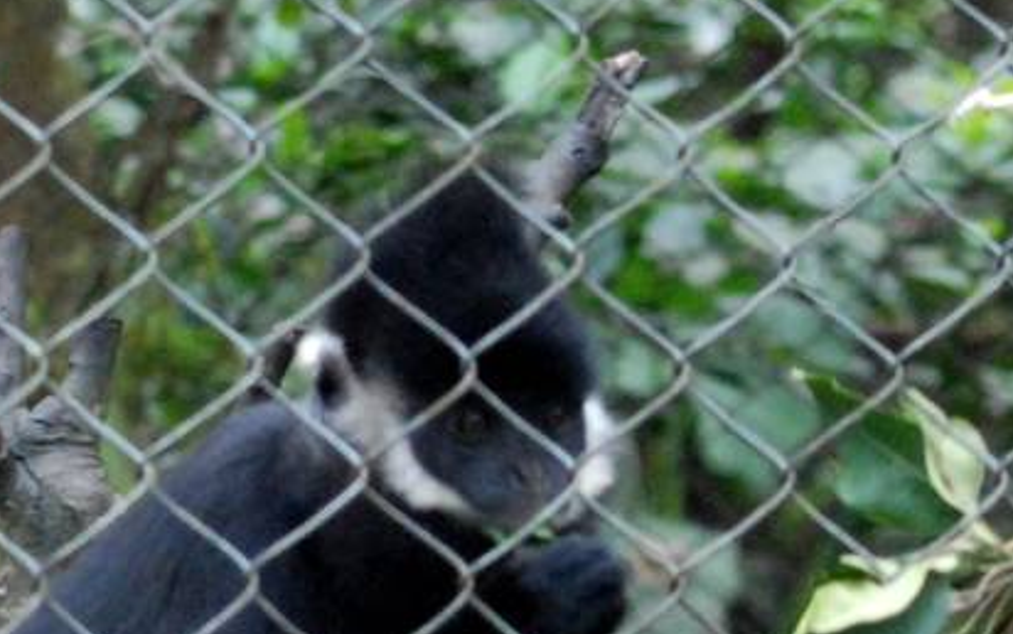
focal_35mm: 416
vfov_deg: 3.2
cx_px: -502
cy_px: 630
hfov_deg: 5.0
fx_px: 11491
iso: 1600
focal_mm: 70
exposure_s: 1/160
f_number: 4
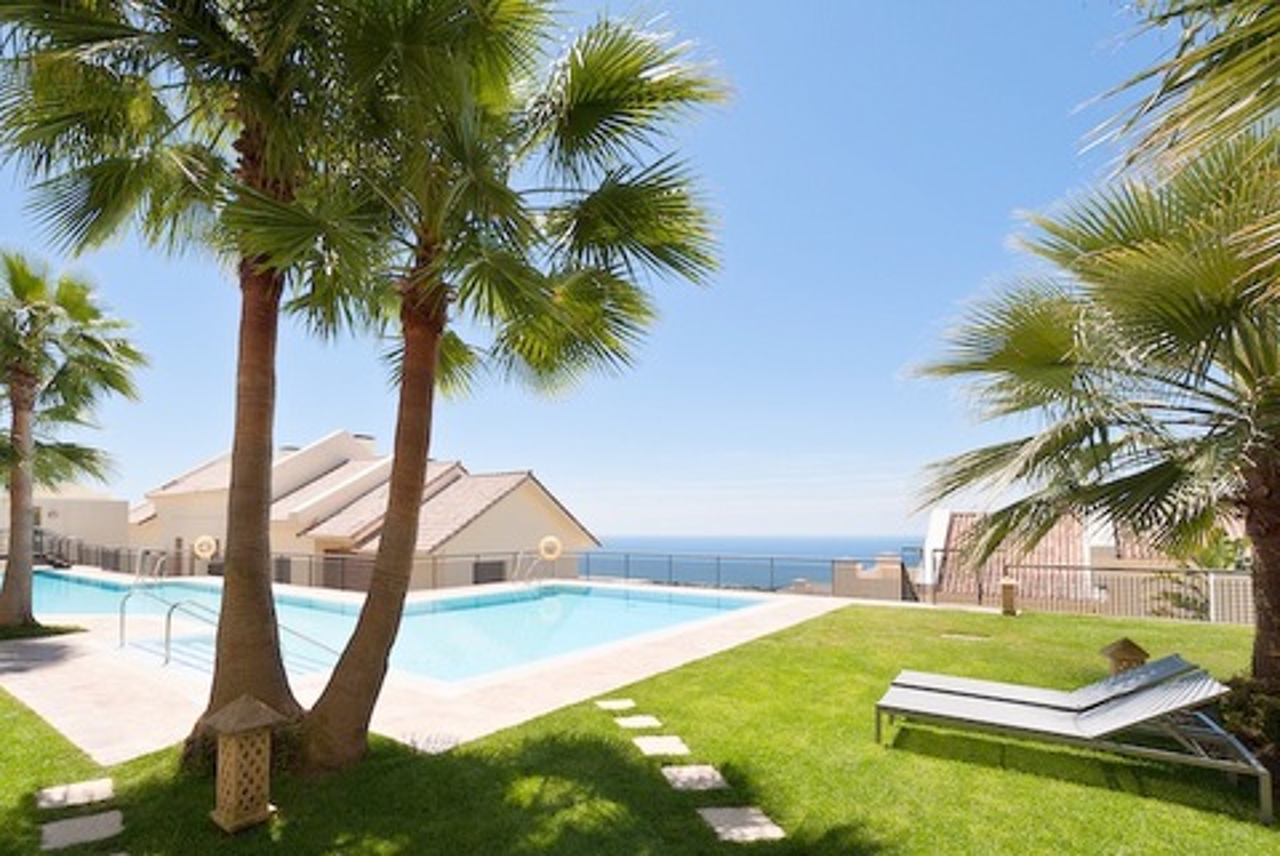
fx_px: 498
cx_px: 640
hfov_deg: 104.2
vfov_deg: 81.3
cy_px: 428
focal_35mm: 14
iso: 200
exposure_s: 1/2000
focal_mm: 14
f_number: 6.3
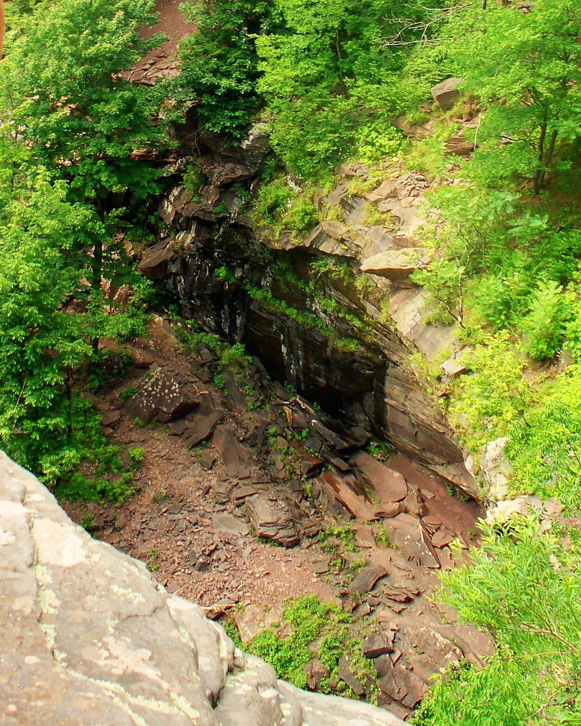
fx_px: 1633
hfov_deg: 20.1
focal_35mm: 76
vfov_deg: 24.7
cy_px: 150
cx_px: 180
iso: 64
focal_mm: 7.54
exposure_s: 1/125
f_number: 2.8
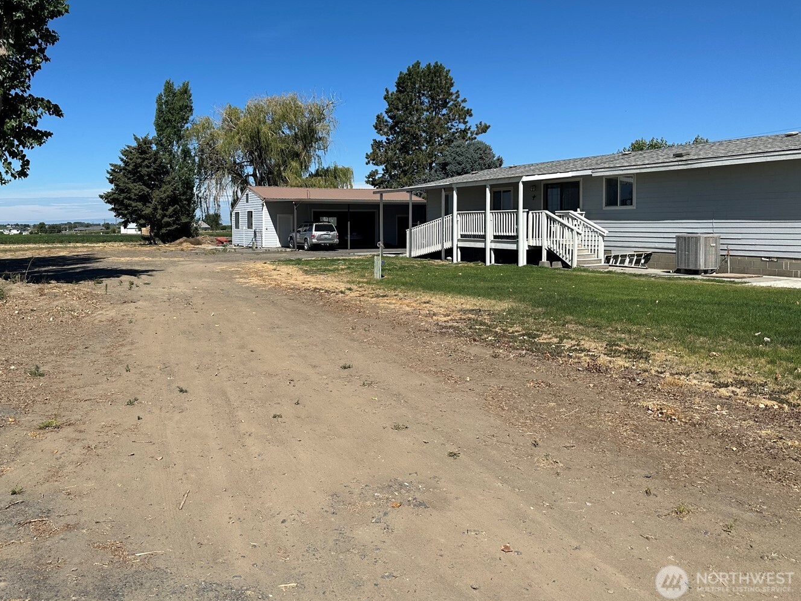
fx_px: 671
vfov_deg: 48.0
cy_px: 243
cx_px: 329
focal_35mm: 29
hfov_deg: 61.2
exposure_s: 1/6211
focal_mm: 6.86
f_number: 1.78
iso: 80
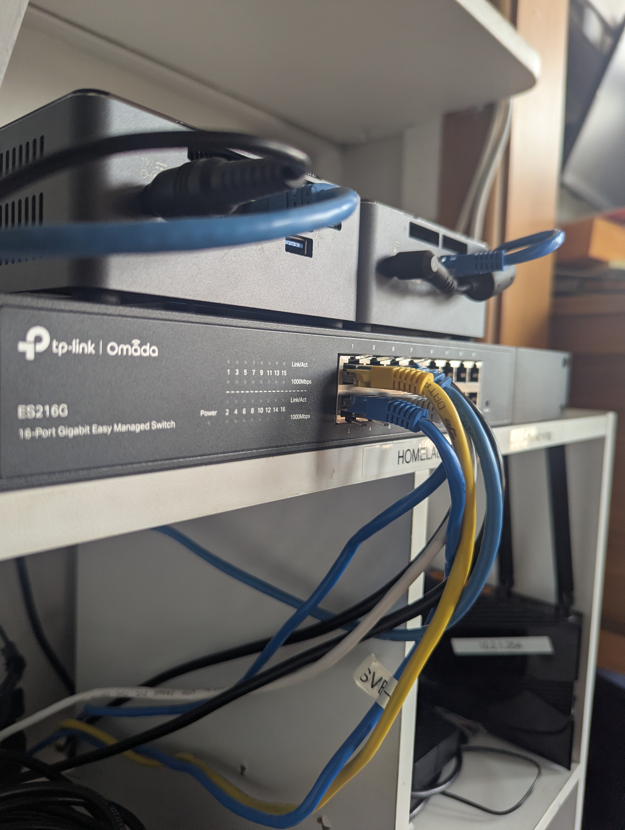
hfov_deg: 56.9
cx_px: 312
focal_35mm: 24
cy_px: 415
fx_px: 576
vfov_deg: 71.5
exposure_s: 1/120
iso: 92
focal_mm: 6.81
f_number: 1.85
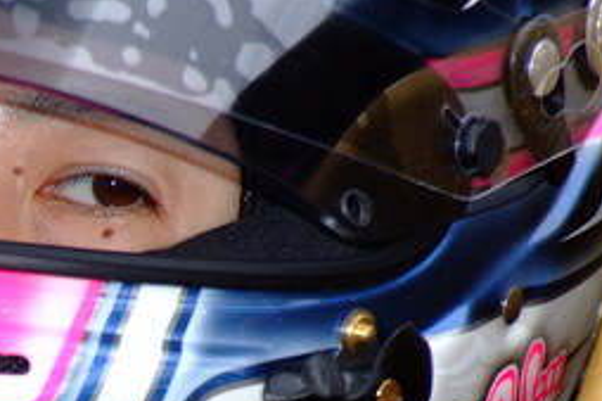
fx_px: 14238
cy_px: 432
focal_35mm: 852
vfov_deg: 1.6
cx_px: -154
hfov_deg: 2.4
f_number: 5.6
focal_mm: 200
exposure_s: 1/142
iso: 100
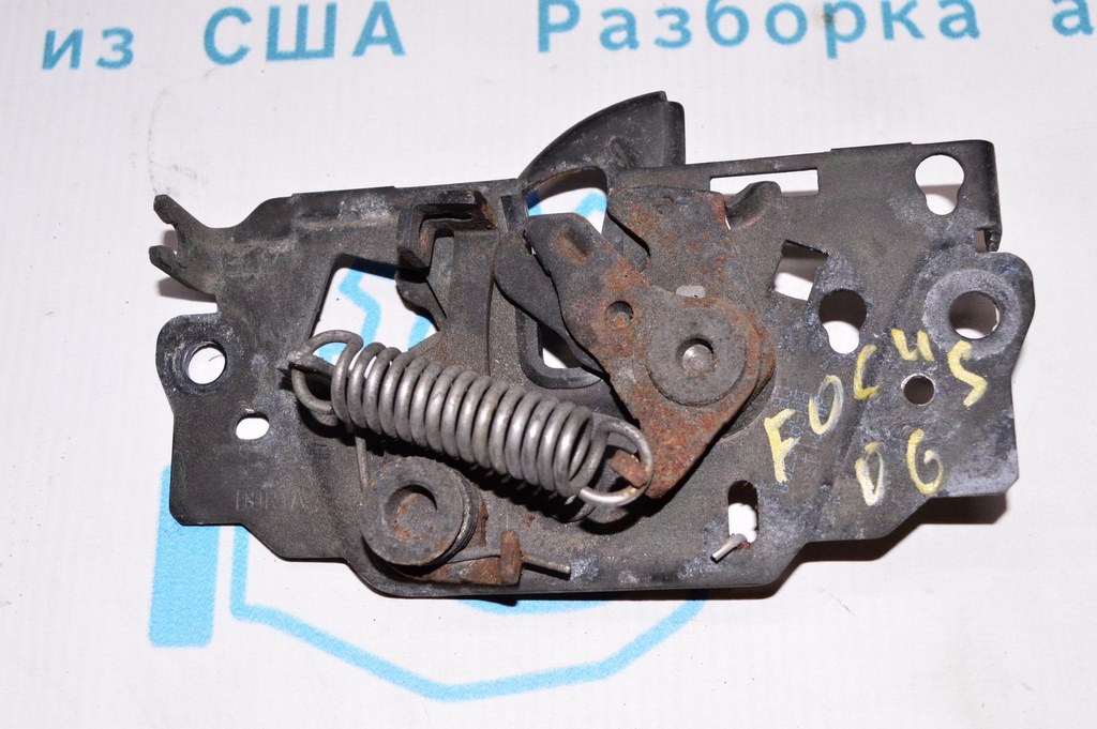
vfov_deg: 26.4
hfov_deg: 38.9
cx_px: 548
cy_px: 364
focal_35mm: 51
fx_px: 1553
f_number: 8
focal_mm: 34
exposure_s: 1/200
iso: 1600
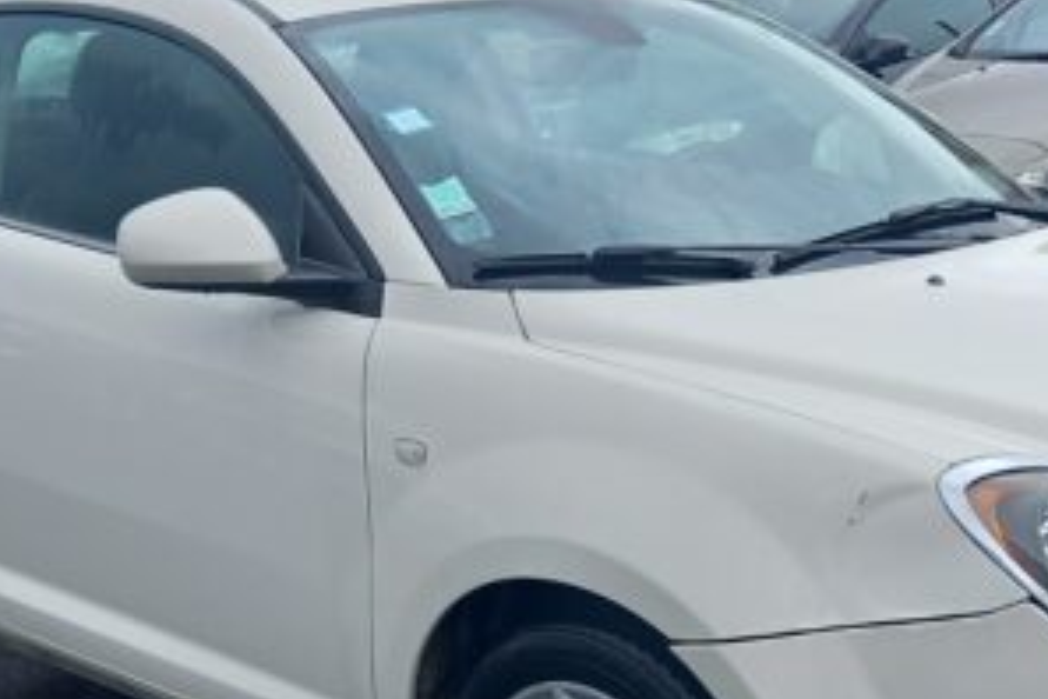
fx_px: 2038
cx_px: 586
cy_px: 604
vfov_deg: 19.2
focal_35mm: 70
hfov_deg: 28.8
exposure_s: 1/193
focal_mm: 4.6
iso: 25
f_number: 2
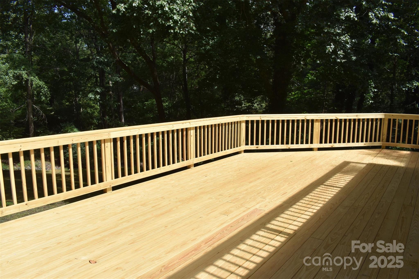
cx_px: 210
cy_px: 140
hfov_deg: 67.4
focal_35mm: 27
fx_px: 314
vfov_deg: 47.9
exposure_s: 1/250
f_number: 8
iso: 160
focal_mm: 18
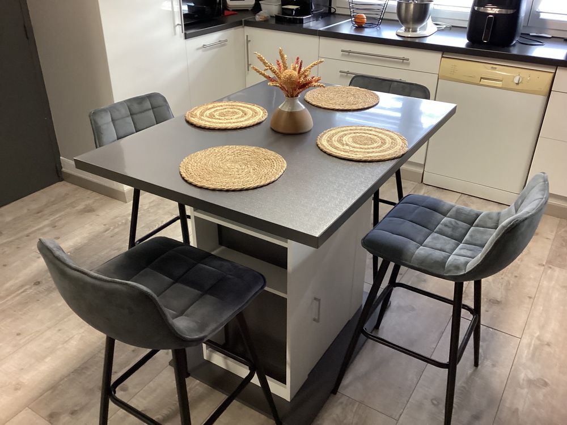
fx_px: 508
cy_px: 212
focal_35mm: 31
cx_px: 284
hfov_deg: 58.4
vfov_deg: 45.4
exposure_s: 1/50
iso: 320
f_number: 2.4
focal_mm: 3.3
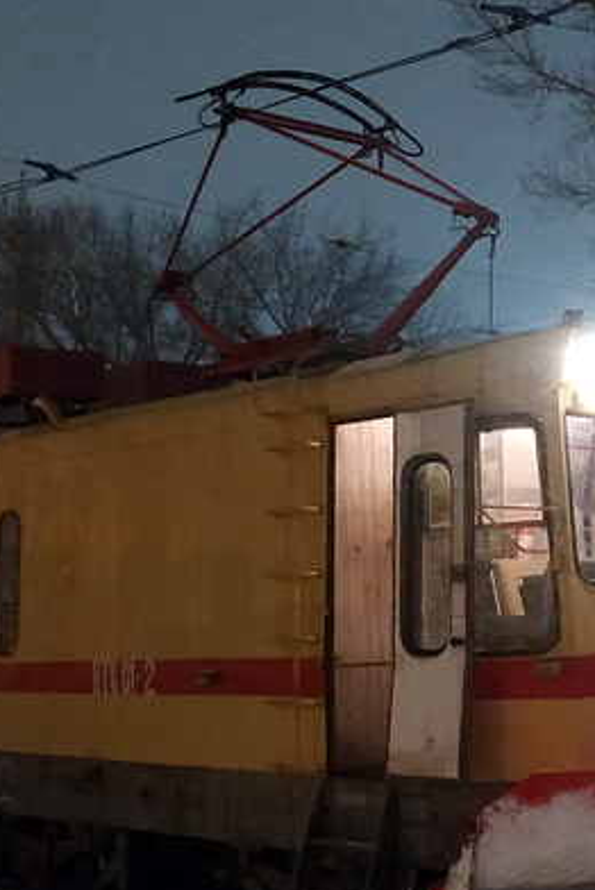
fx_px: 1732
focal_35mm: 70
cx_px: 724
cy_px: 589
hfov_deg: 18.4
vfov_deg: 28.6
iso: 1600
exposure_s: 1/20
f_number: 1.9
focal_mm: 3.94
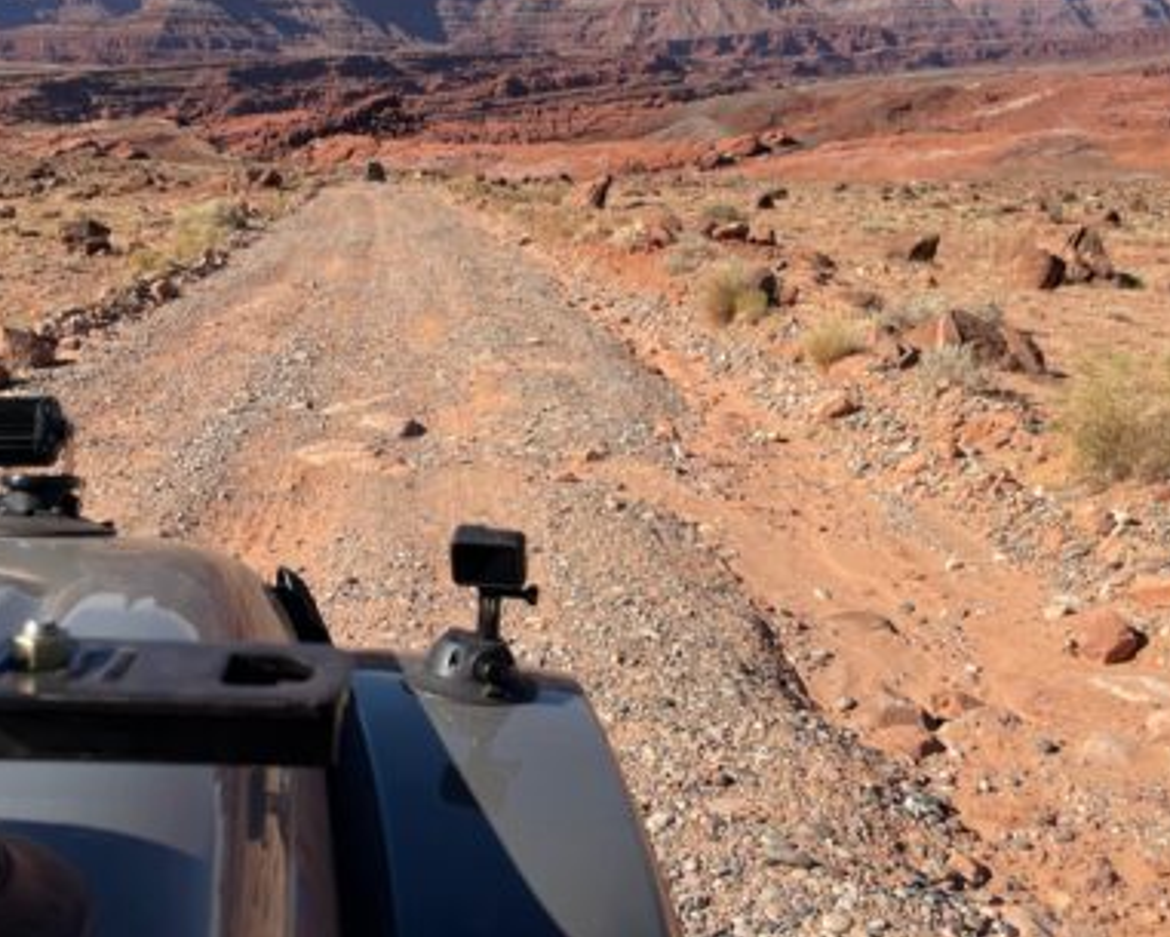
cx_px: 411
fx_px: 1385
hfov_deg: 45.2
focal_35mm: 40
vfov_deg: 37.1
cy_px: 356
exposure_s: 1/3509
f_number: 1.6
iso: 32
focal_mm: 4.2
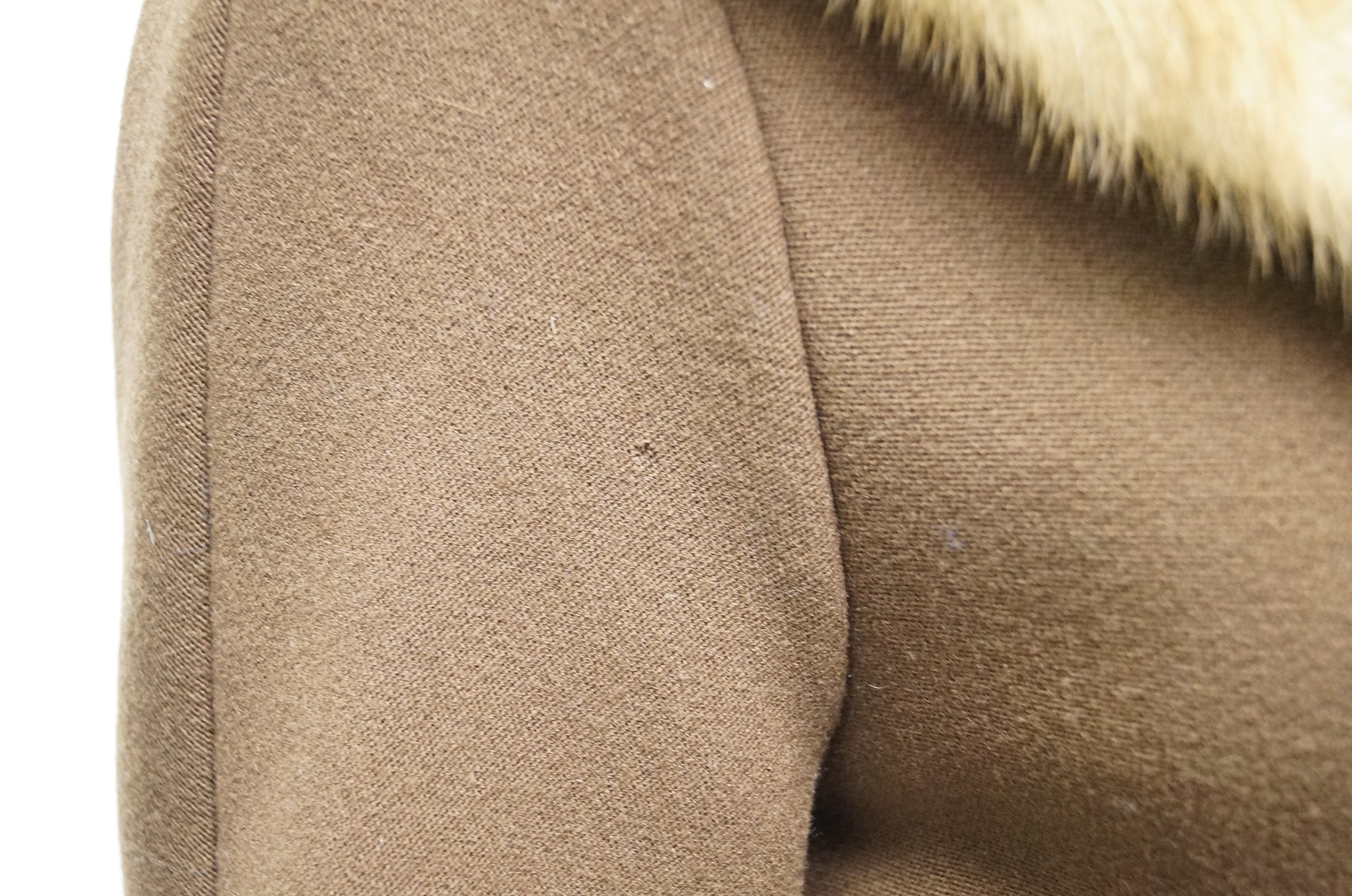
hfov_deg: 49.6
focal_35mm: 39
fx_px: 1462
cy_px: 448
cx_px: 676
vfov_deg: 34.1
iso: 3200
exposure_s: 1/40
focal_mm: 26
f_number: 4.5
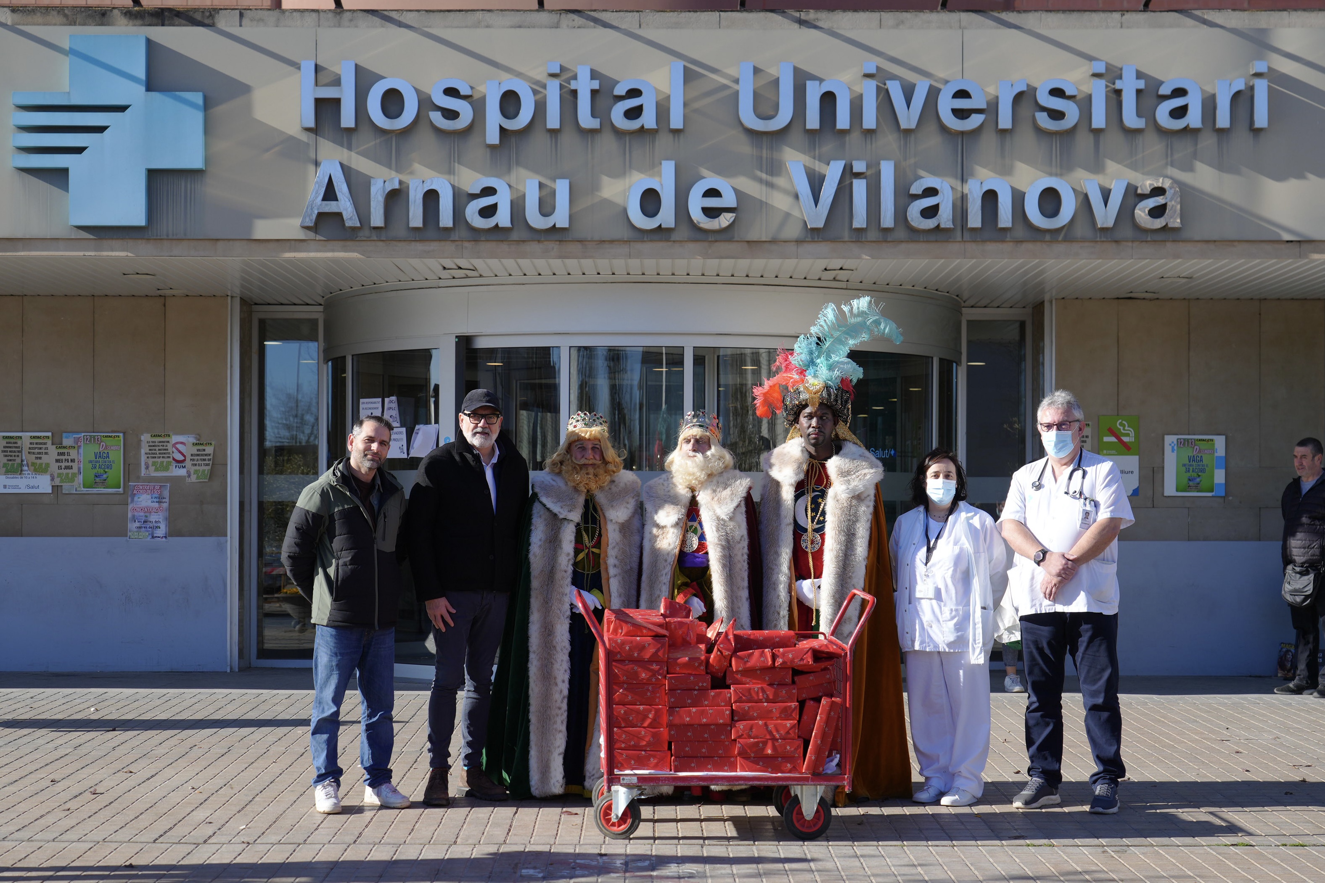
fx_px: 2098
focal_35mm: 57
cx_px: 662
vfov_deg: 23.8
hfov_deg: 35.1
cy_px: 442
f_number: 5.6
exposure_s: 1/320
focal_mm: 57
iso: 100
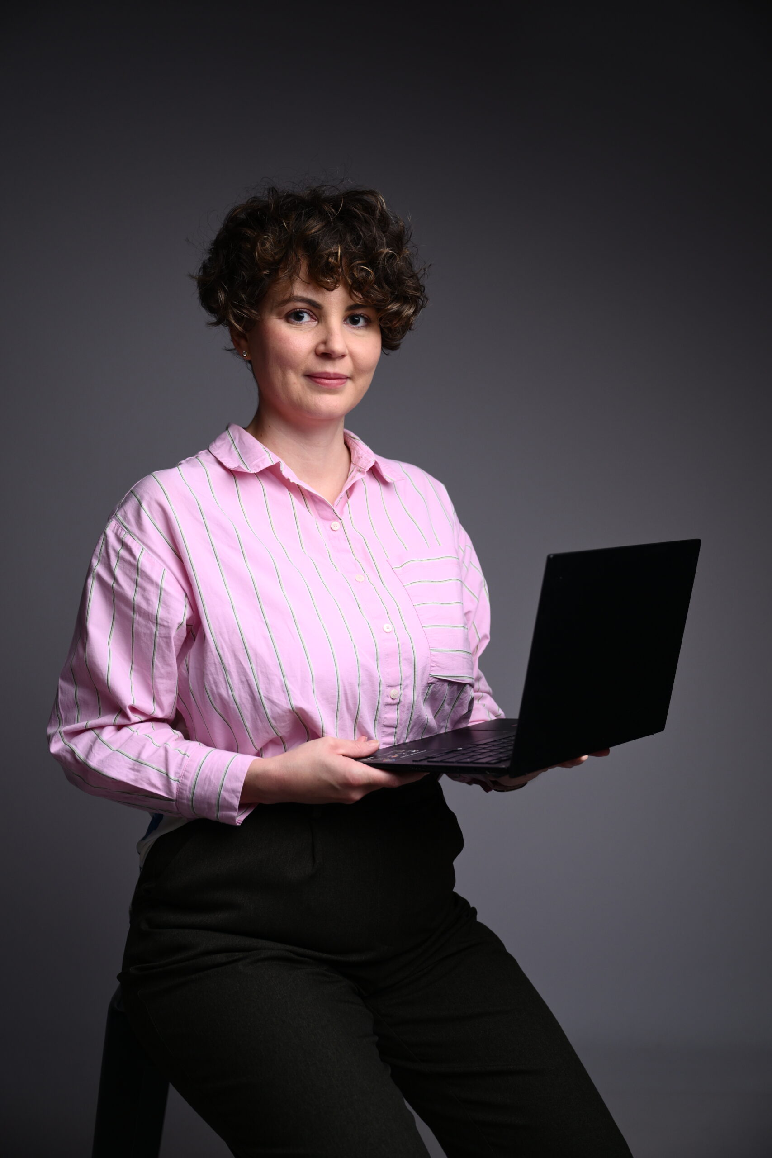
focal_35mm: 45
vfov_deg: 43.6
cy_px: 579
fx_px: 1447
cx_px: 386
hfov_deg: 29.9
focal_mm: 45
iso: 320
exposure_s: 1/160
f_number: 3.5
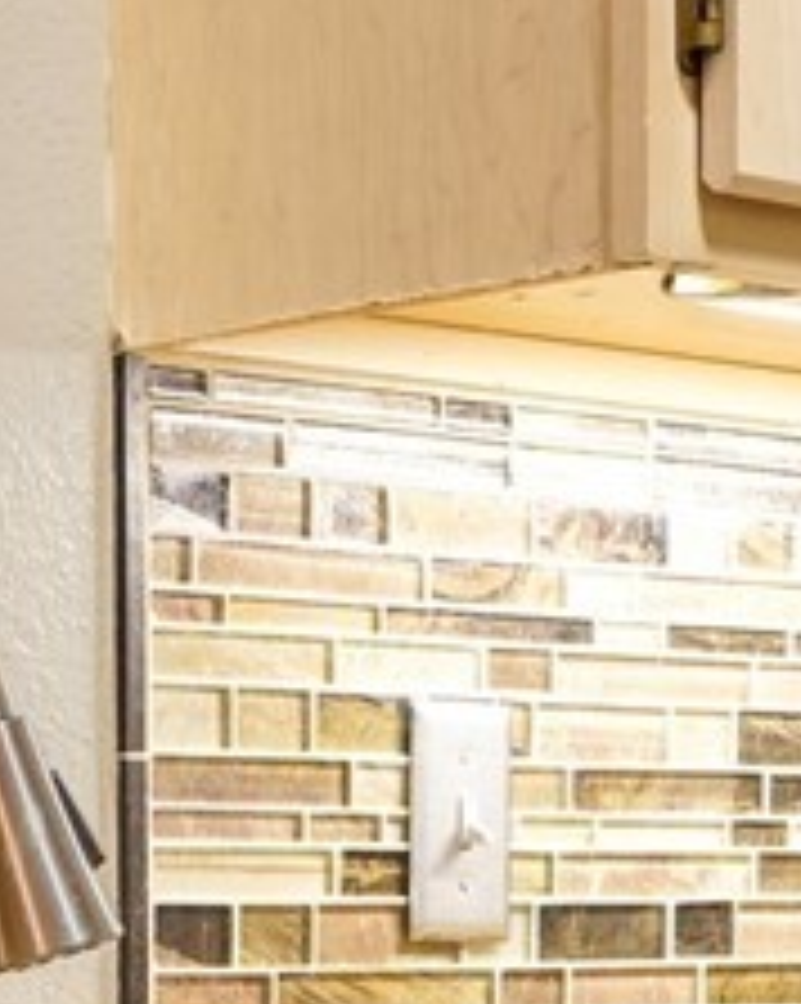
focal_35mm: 119
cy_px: 894
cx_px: -266
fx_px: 3531
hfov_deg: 12.5
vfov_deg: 16.0
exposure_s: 1/10
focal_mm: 26
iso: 320
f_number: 9
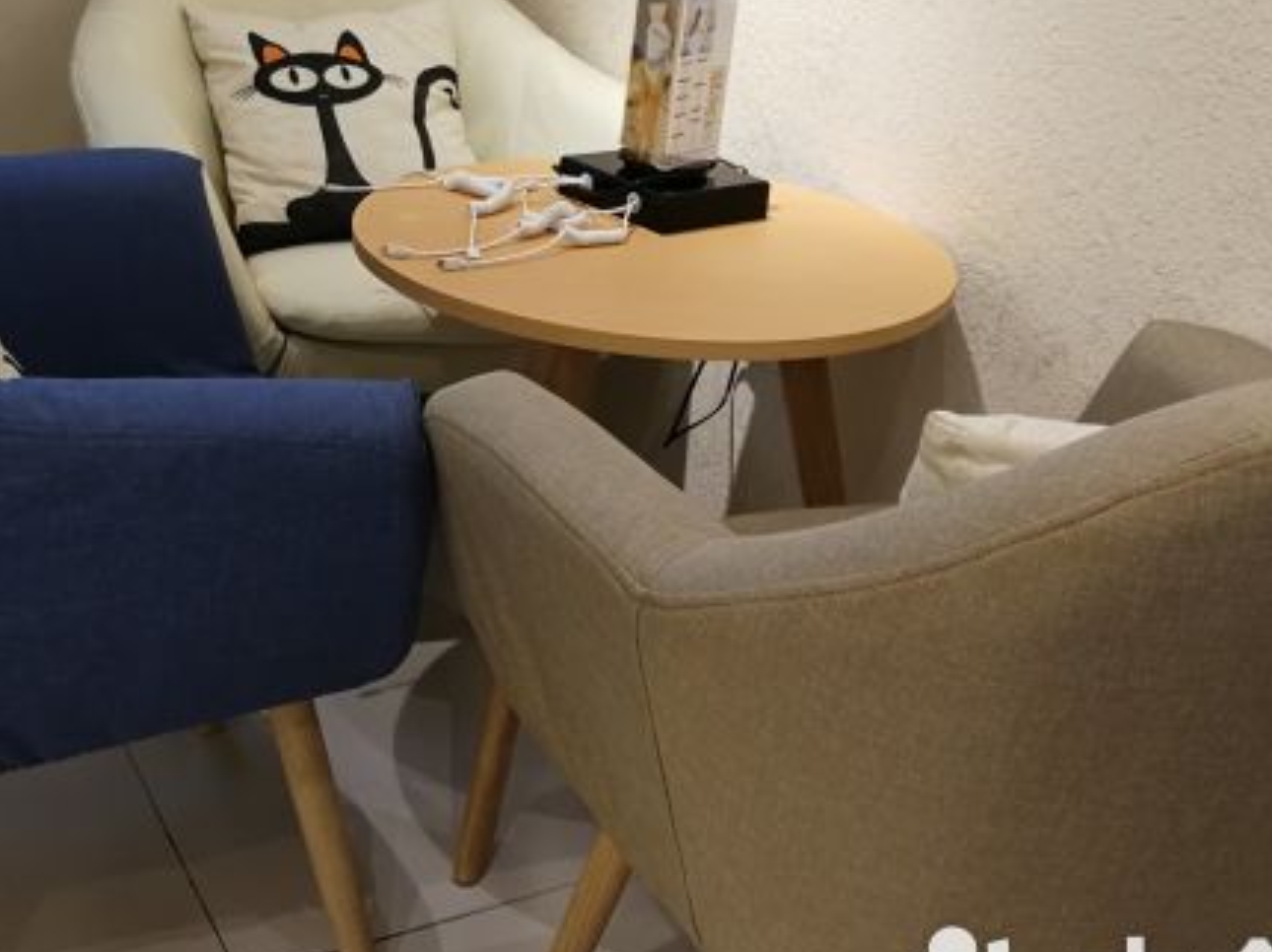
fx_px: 1616
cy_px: 374
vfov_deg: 32.7
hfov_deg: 43.0
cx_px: 606
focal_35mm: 44
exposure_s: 1/50
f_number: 1.8
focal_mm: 3.95
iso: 160
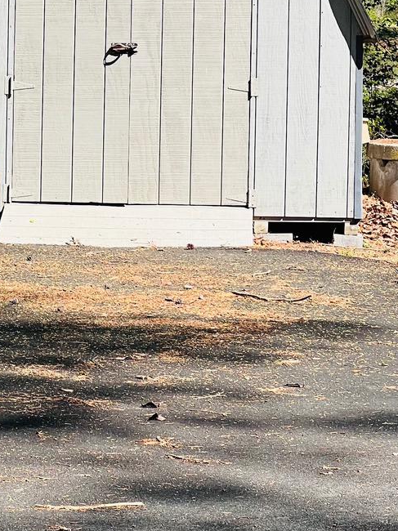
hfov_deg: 8.1
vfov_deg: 10.8
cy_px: 120
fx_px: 2792
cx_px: 278
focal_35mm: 182
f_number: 2.8
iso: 32
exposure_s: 1/442
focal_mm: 9
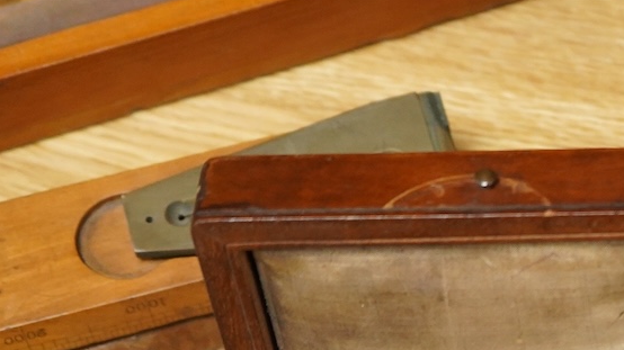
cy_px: 617
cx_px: 876
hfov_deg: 13.2
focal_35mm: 156
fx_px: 2580
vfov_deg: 7.5
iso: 4000
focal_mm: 48
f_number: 5.6
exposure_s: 1/160
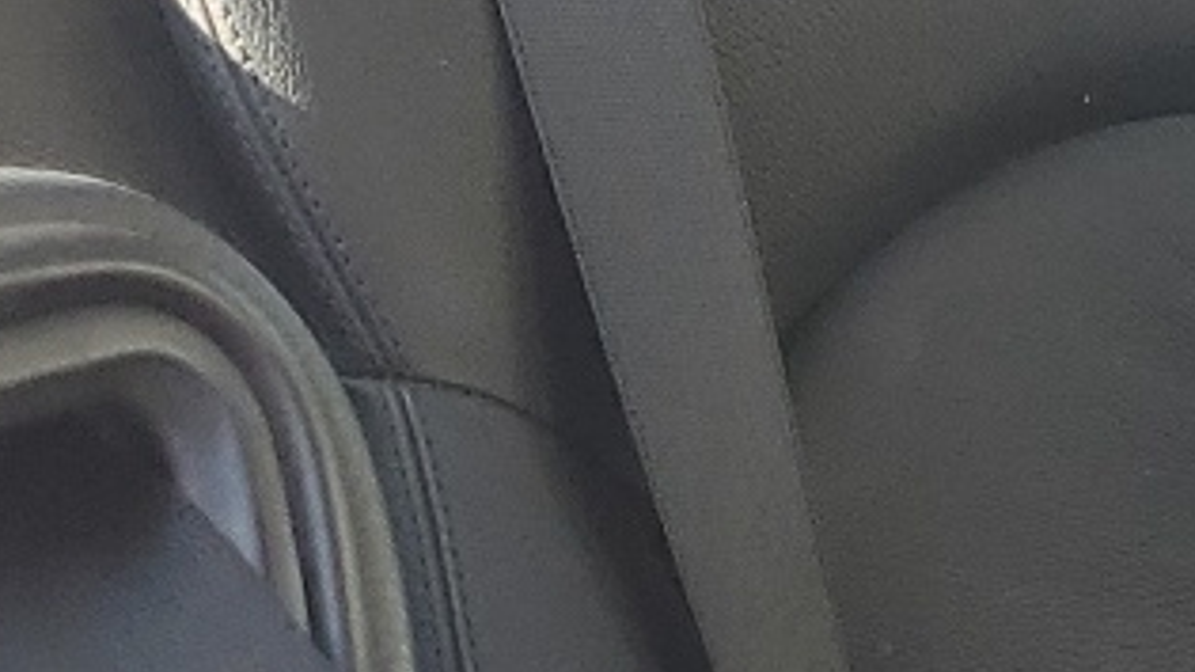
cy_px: 1052
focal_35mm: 144
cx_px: 2675
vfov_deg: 8.2
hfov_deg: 12.4
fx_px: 4562
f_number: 1.5
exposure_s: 1/182
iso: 50
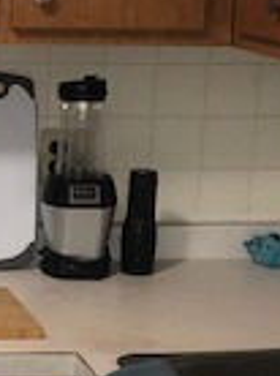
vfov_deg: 15.1
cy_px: 283
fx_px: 1406
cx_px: -122
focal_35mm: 130
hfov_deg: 11.0
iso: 64
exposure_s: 1/12
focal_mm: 4
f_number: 1.8
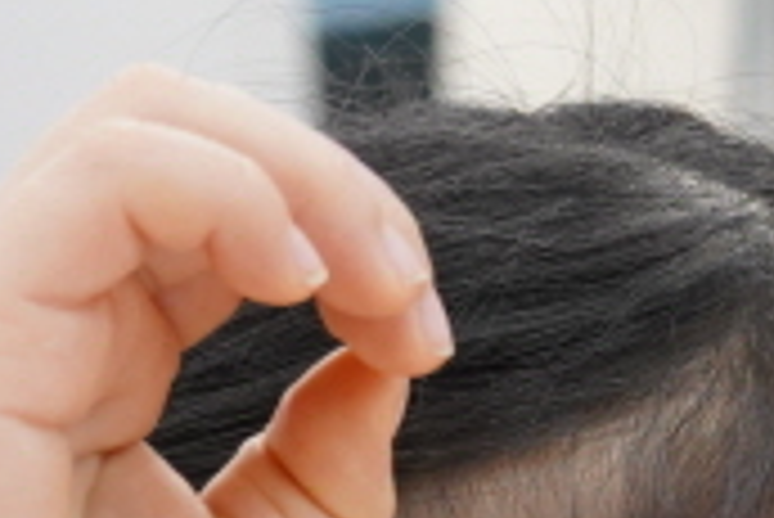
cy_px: 1034
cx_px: 783
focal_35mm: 363
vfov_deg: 3.8
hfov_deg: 5.7
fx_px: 7811
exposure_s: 1/50
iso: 2500
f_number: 7.1
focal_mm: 48
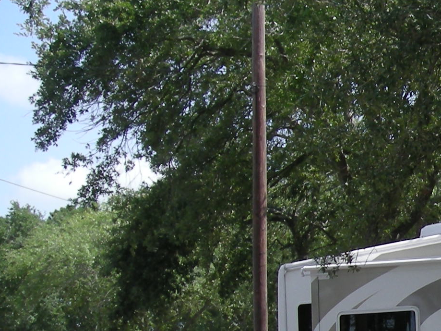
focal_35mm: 117
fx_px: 1490
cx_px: 719
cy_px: 331
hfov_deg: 15.2
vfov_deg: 12.5
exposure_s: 1/438
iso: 50
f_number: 2.8
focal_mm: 5.7
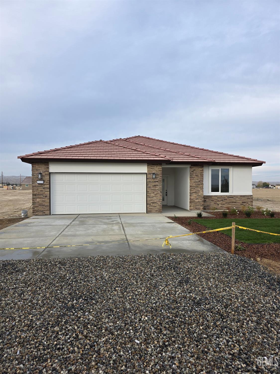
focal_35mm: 23
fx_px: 248
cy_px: 187
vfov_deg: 73.9
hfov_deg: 58.9
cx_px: 140
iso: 80
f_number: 1.7
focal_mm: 6.3
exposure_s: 1/2157
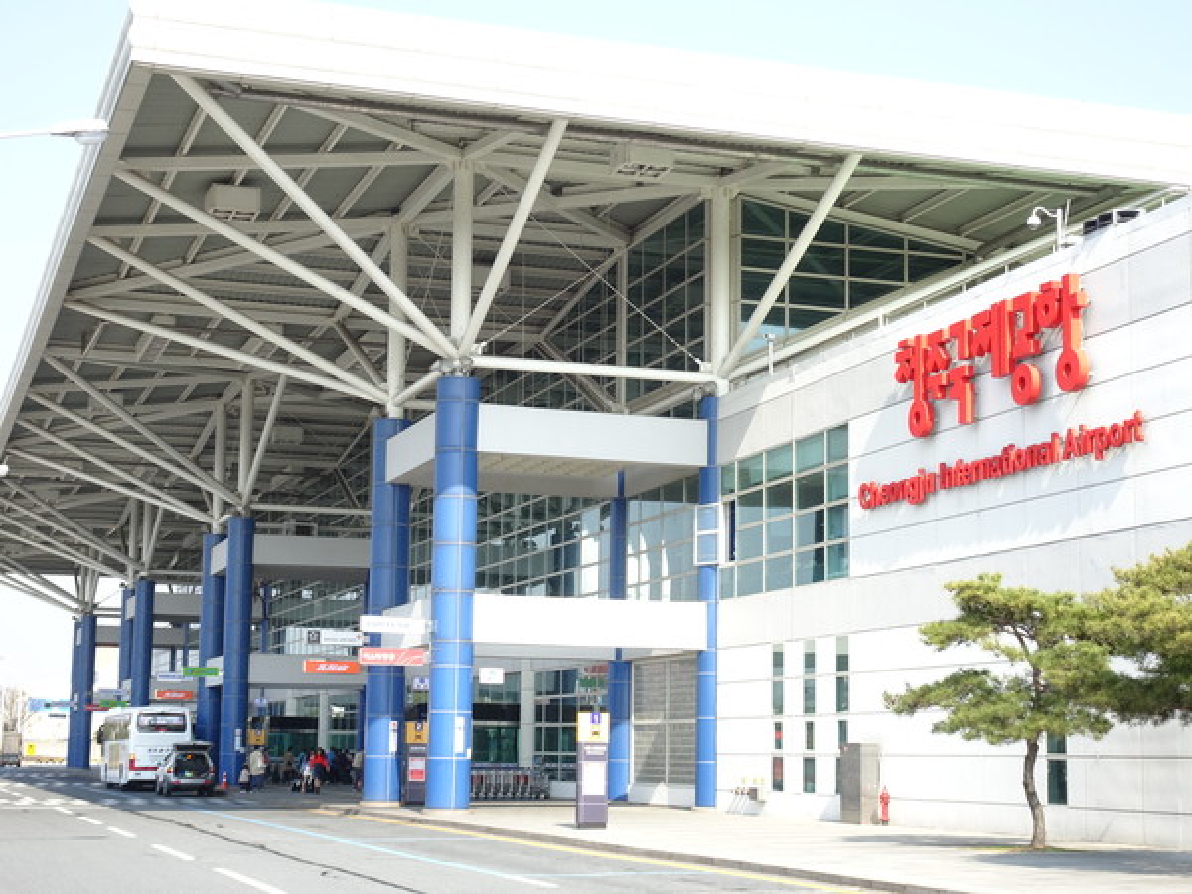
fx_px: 1997
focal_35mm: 58
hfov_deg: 33.2
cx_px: 596
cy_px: 447
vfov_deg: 25.2
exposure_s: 1/160
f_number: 4.5
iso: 80
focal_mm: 9.87
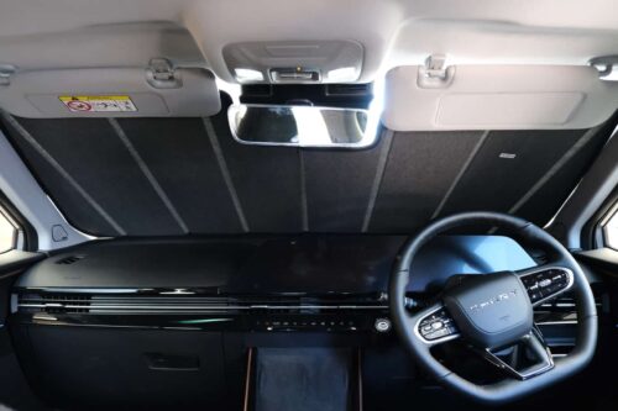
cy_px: 206
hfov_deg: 67.4
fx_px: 463
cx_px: 309
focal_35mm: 27
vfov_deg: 47.9
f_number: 2.8
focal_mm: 18
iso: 3200
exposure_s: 1/40
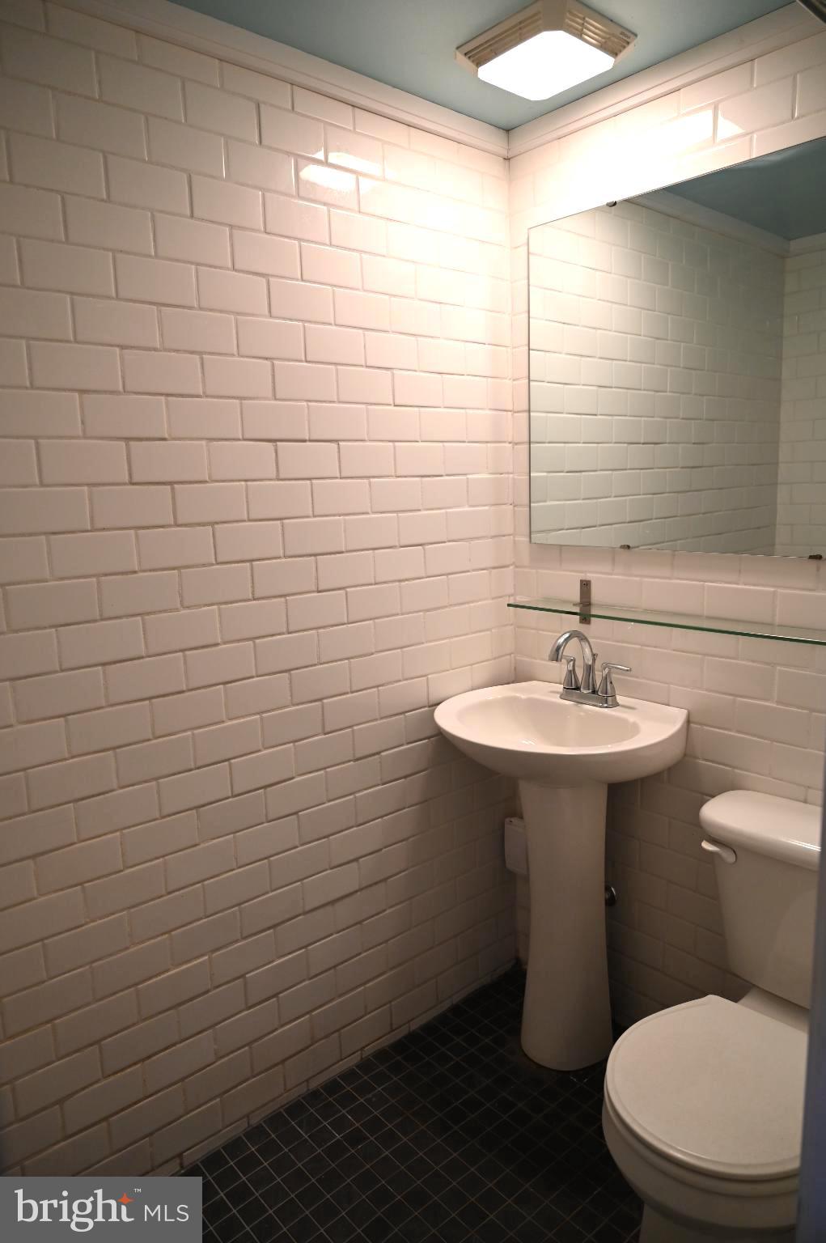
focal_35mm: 24
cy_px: 622
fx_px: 828
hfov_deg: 53.0
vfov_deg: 73.8
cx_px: 413
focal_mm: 24
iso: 1250
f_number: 4
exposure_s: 1/125
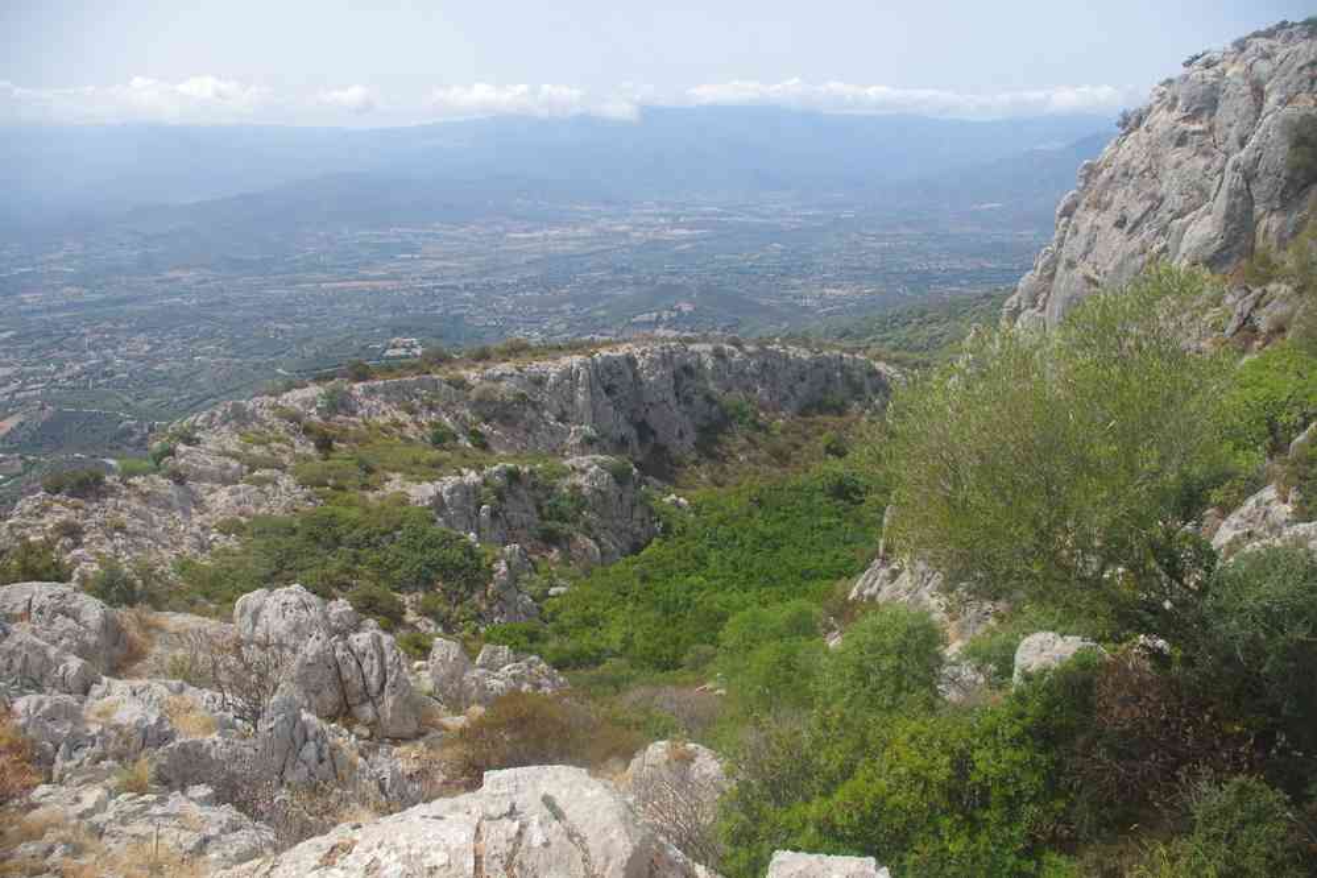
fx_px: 988
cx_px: 658
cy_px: 439
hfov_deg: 67.4
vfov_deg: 47.9
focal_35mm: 27
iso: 200
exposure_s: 1/80
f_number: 11
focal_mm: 18
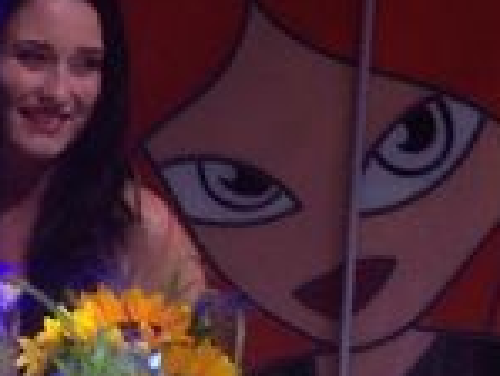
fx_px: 2559
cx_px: -815
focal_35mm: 177
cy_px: 645
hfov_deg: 9.5
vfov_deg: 8.1
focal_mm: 4.13
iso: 64
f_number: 2.4
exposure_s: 1/40
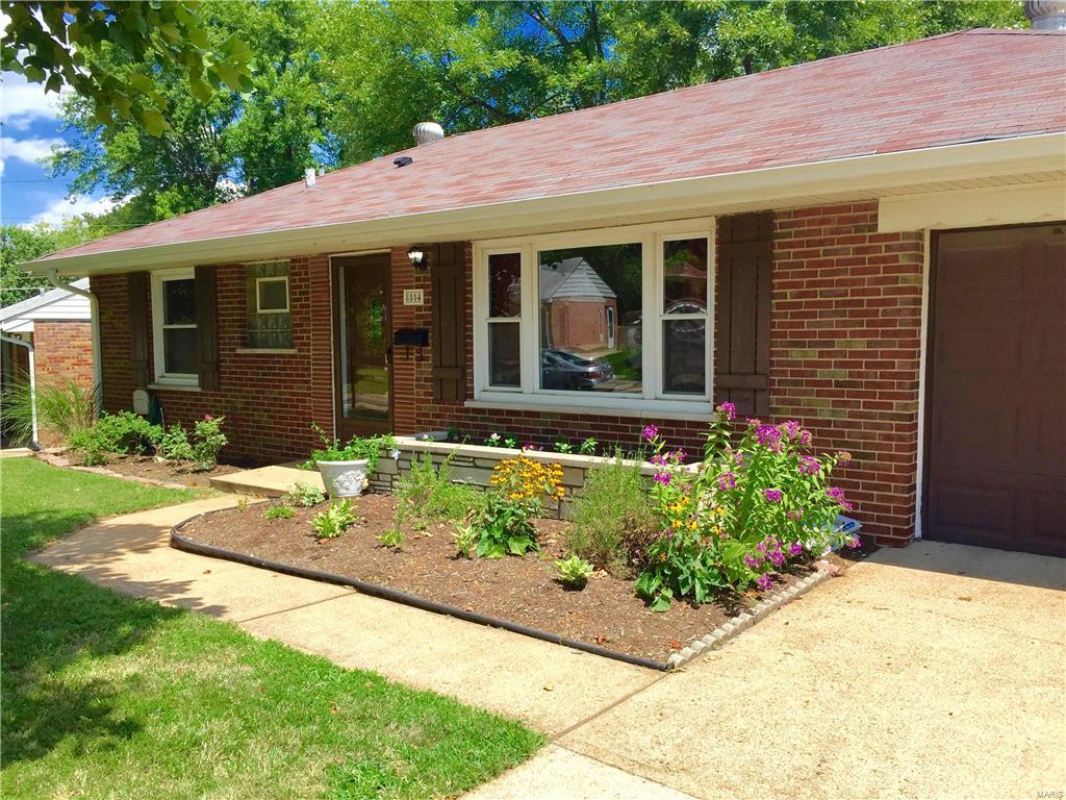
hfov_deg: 61.7
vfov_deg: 48.2
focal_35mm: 29
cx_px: 533
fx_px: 893
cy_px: 400
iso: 32
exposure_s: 1/1582
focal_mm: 4.15
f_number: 2.2
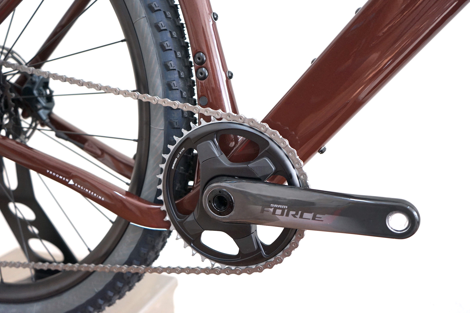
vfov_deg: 36.8
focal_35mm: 36
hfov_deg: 53.2
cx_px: 235
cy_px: 156
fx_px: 470
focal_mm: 36
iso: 800
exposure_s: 1/160
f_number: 4
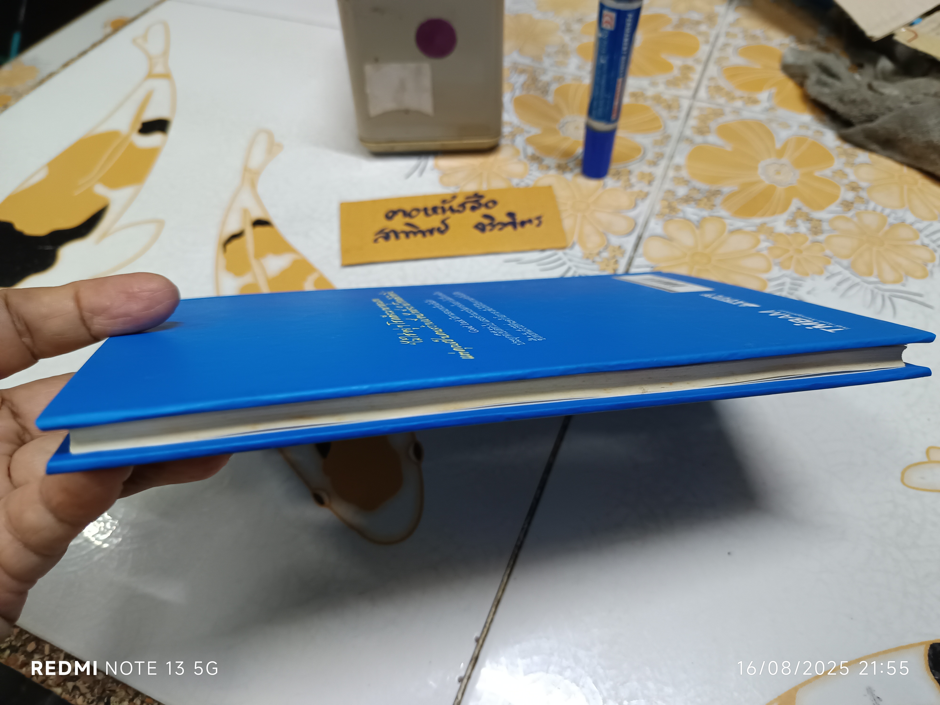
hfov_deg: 71.6
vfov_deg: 56.8
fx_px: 652
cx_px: 470
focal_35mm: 24
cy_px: 352
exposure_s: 1/25
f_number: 1.7
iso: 937
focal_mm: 5.31
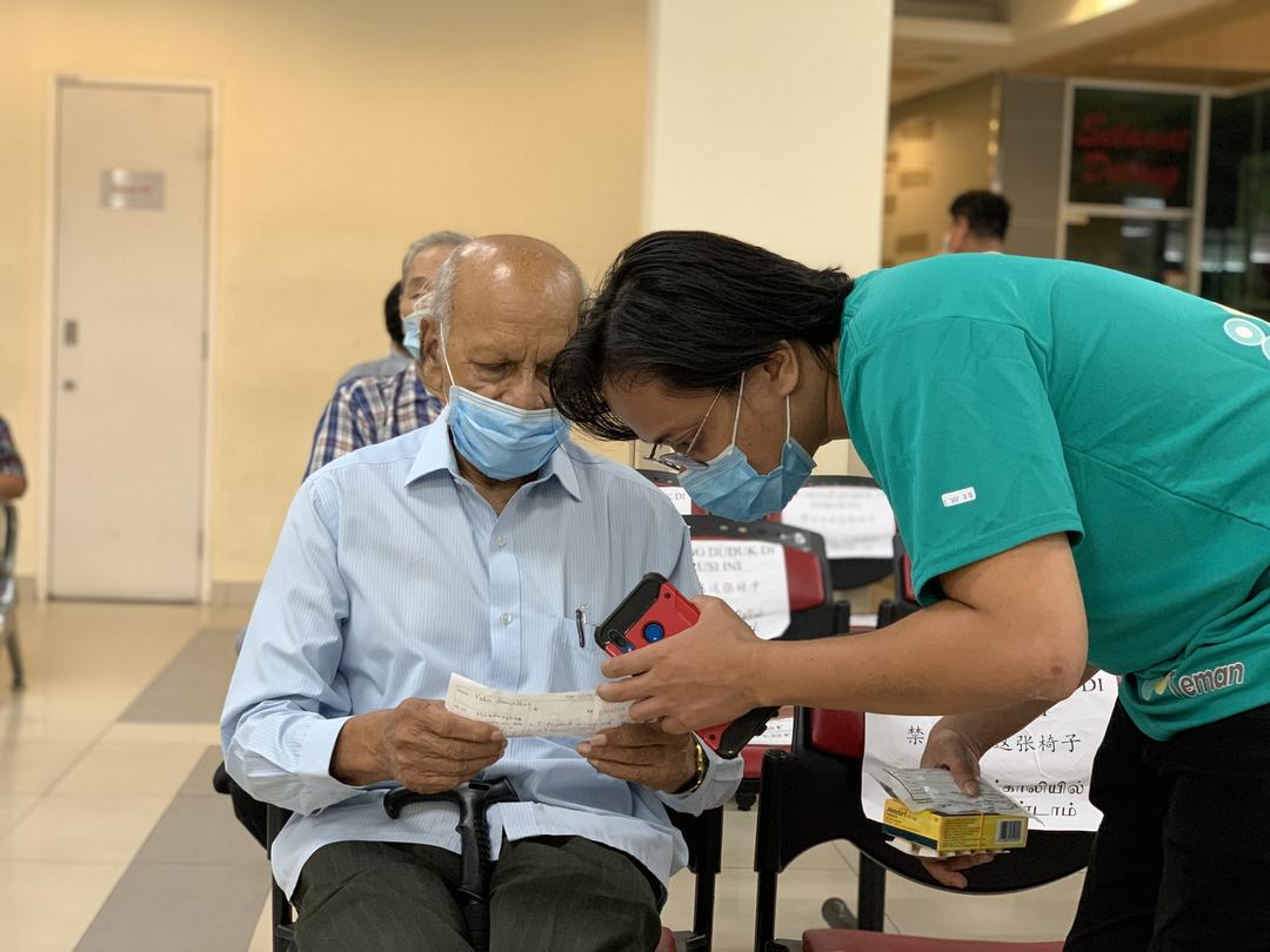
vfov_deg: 28.0
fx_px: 1908
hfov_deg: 36.8
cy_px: 476
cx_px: 635
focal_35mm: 52
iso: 200
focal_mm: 6
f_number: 2.4
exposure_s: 1/50
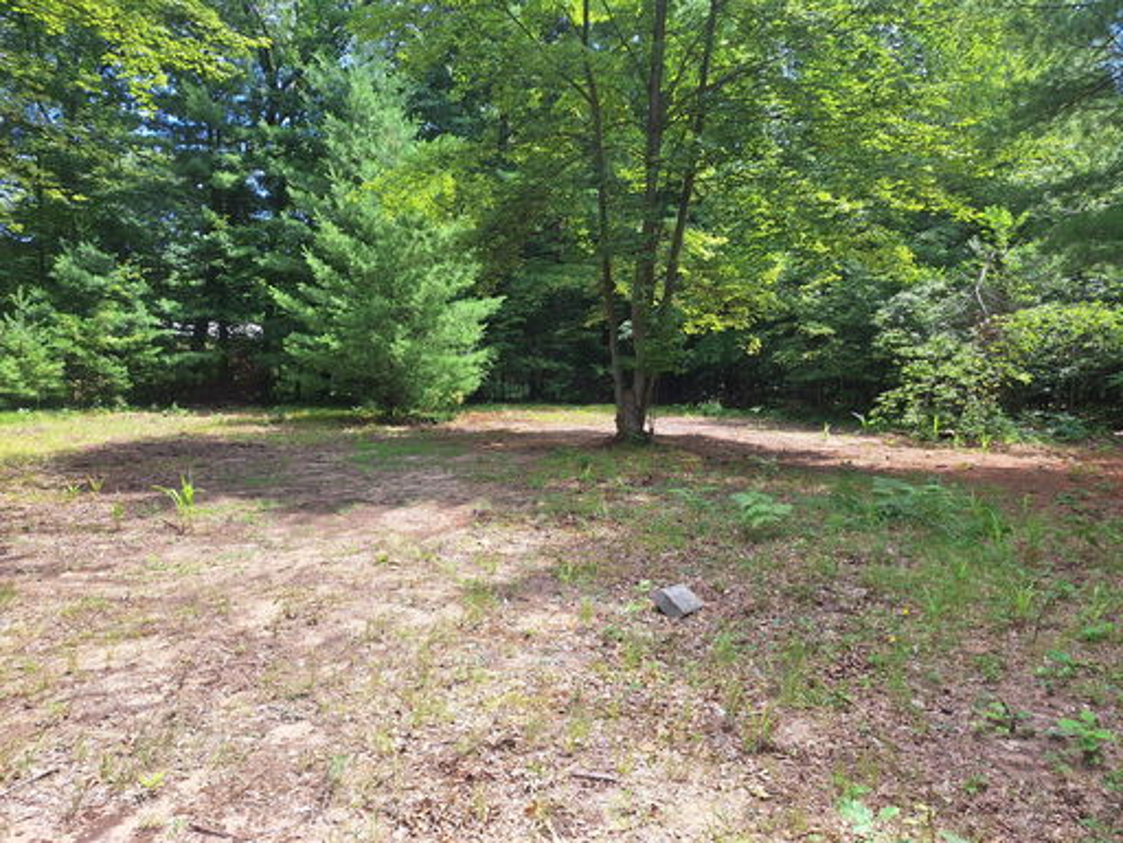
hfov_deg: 73.9
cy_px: 422
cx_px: 562
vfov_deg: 58.9
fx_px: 746
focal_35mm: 23
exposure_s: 1/650
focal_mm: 5.54
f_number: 1.8
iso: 40
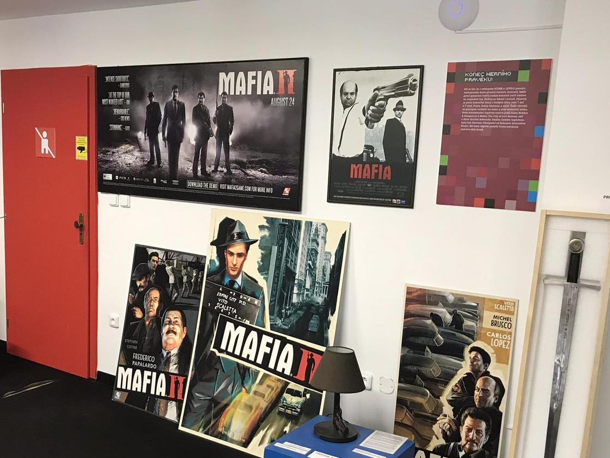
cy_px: 287
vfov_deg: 35.8
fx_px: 705
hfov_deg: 46.7
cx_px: 262
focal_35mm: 40
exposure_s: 1/17
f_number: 1.8
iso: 40
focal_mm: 3.99
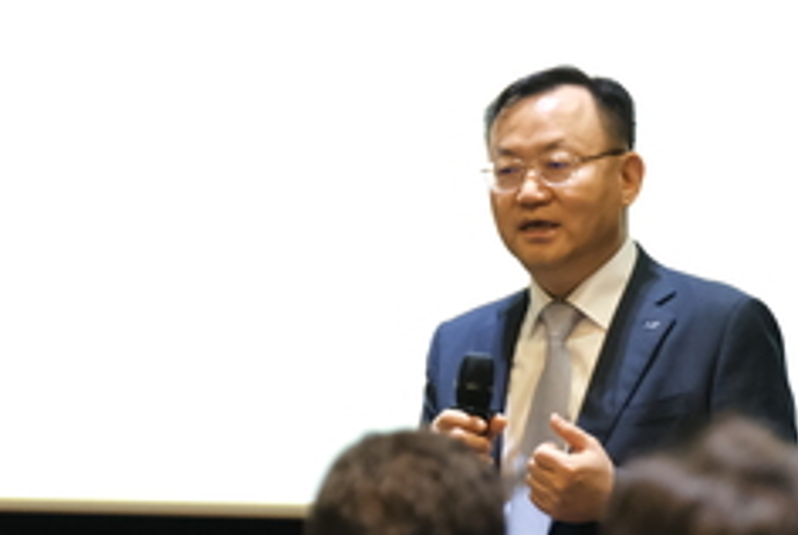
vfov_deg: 3.2
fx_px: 9543
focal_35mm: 430
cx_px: 394
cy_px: 125
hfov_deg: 4.8
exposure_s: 1/160
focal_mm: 106
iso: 3200
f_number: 2.8
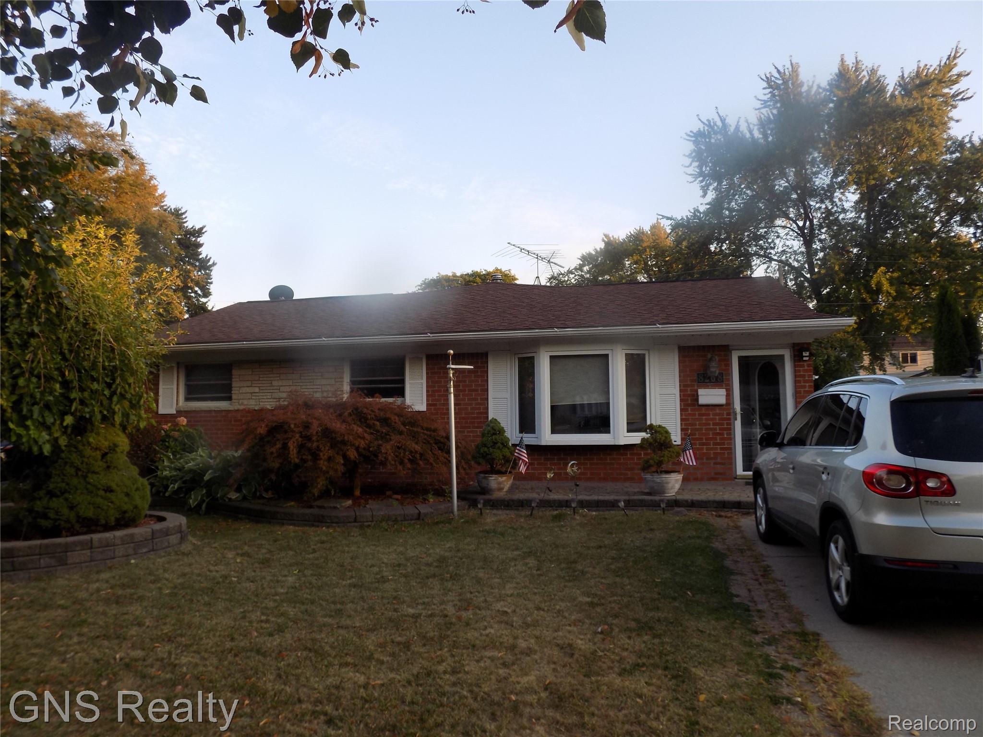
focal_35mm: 24
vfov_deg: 56.8
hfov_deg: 71.6
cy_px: 368
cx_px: 492
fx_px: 682
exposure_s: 1/100
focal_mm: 4.3
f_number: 3.1
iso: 80
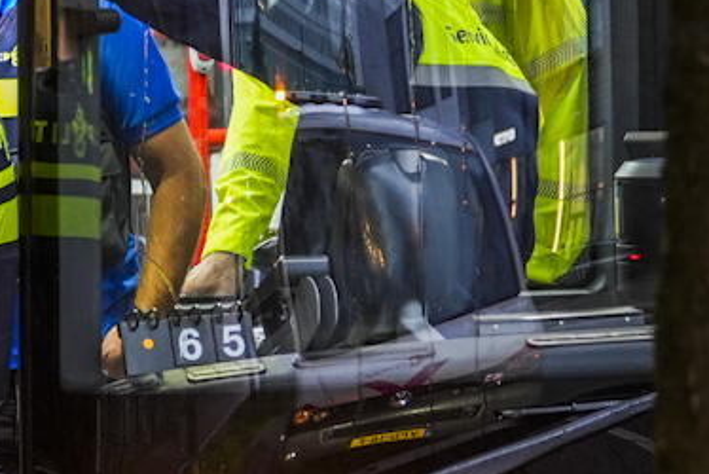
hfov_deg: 5.6
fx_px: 7076
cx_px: -802
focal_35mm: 359
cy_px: 279
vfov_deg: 3.8
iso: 800
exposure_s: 1/30
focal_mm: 70
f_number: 3.2
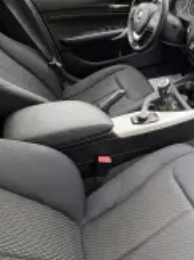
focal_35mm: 31
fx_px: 232
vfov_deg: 56.6
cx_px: 149
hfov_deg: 43.7
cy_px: 78
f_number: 2.2
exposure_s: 1/60
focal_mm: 2.22
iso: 400
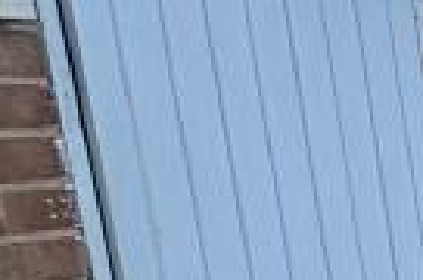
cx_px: 1381
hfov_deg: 10.4
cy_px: 395
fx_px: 1289
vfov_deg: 11.9
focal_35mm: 110
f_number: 2.2
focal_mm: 2.22
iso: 64
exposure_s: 1/476
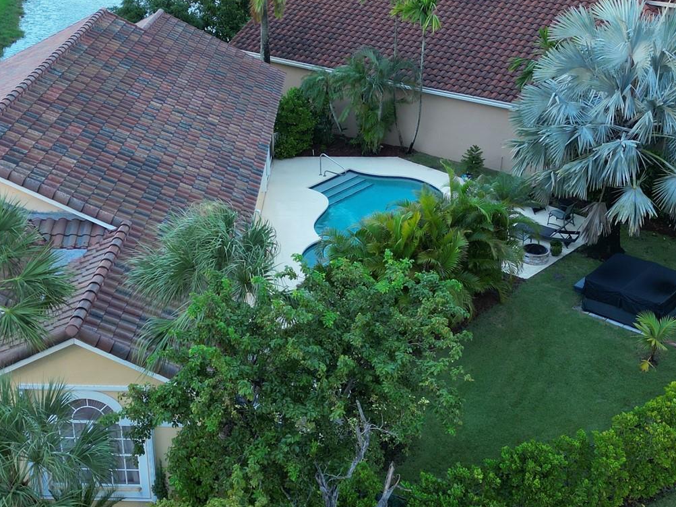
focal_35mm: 49
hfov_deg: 38.9
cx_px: 297
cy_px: 231
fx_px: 957
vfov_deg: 29.7
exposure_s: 1/100
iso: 130
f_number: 1.7
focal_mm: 6.72
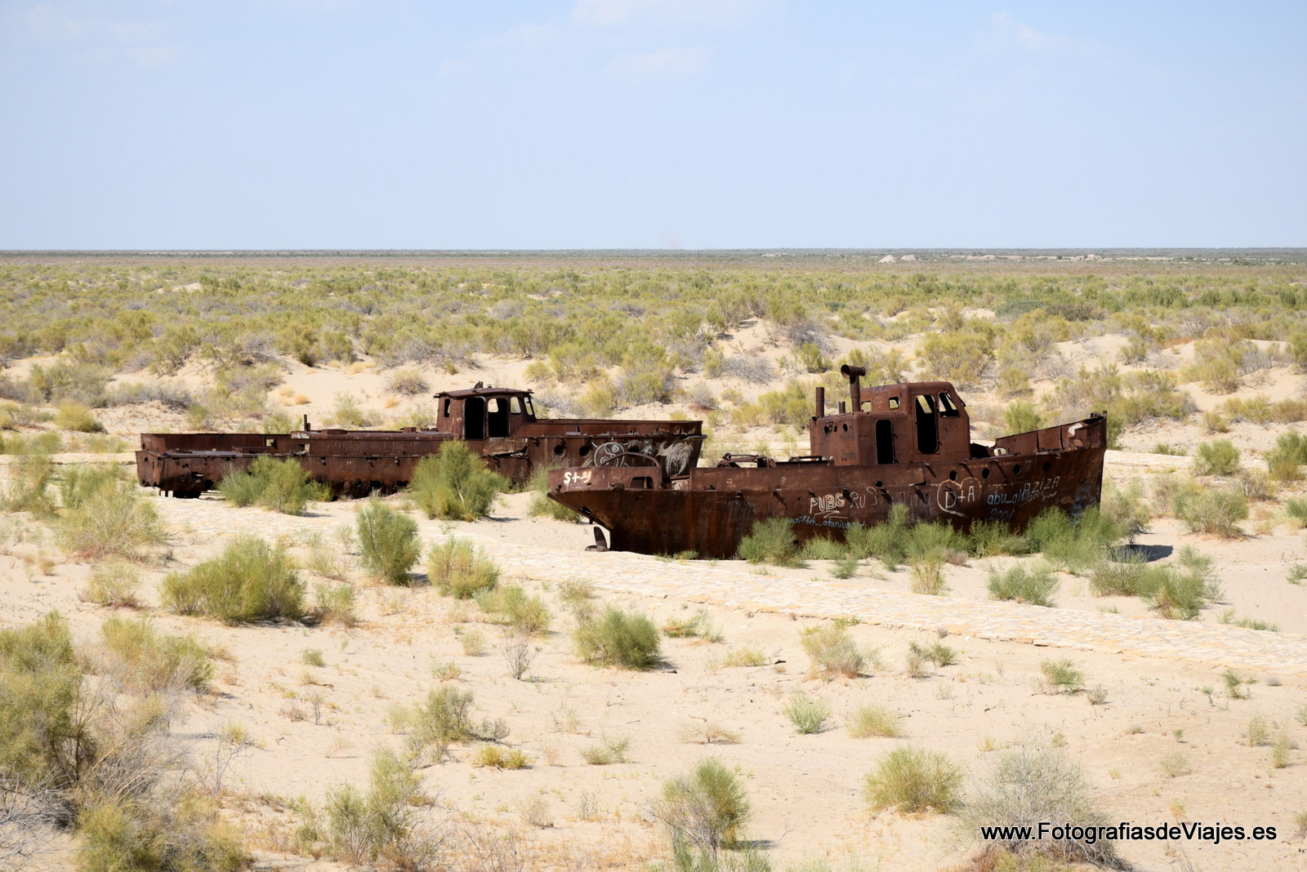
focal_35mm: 93
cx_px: 654
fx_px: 3377
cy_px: 436
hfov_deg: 21.9
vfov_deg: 14.7
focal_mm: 62
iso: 200
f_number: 8
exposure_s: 1/800
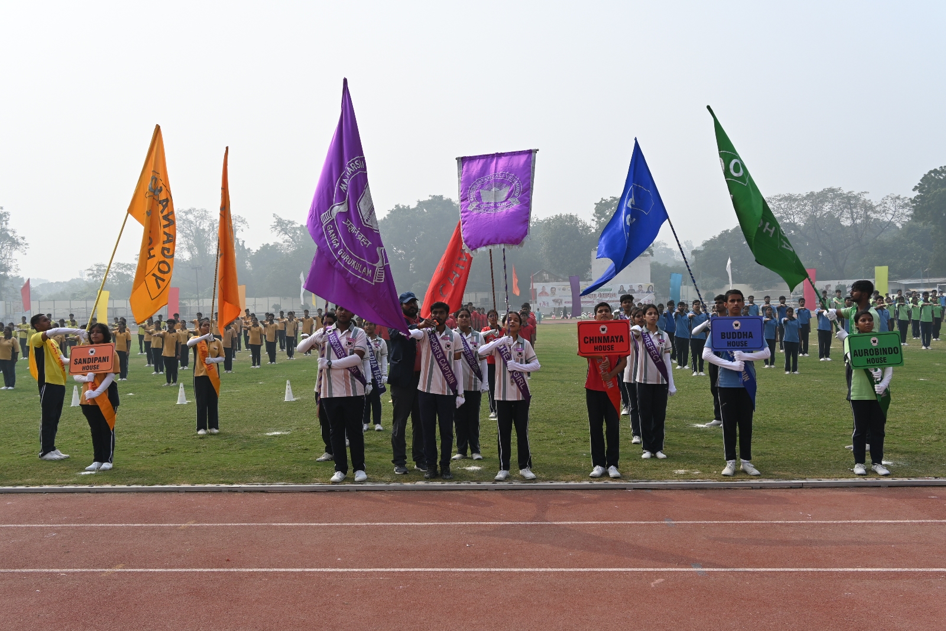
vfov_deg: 40.0
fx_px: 867
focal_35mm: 33
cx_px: 473
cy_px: 316
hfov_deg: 57.2
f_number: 7.1
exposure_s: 1/400
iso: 100
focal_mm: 22
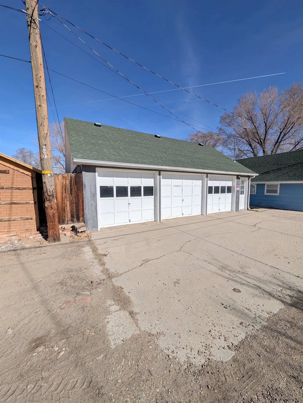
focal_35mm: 12
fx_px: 140
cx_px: 152
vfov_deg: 110.5
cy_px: 202
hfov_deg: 94.6
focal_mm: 2.02
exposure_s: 1/7299
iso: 56
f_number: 1.7
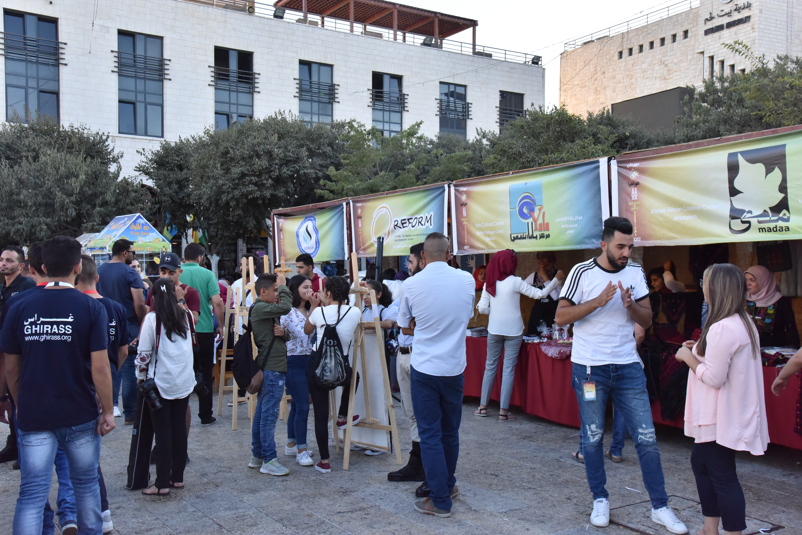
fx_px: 846
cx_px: 401
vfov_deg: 35.1
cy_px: 268
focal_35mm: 38
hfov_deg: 50.7
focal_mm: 38
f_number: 11
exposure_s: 1/500
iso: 2500
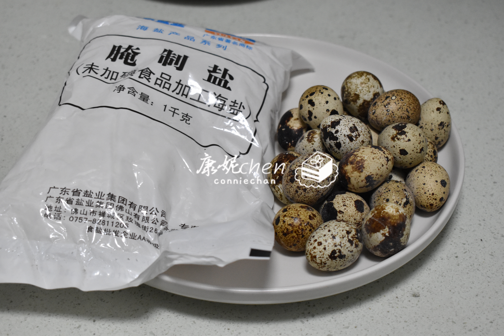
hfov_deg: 31.9
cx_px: 252
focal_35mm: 63
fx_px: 882
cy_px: 168
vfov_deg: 21.6
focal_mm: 42
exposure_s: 1/60
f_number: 5.6
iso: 2200
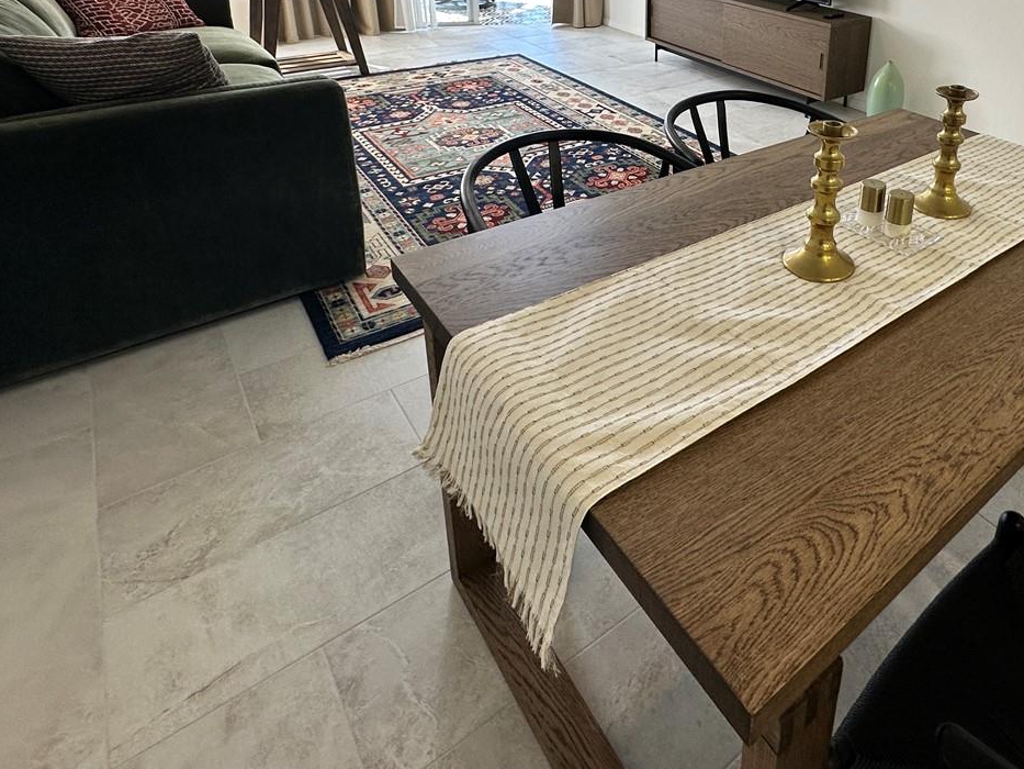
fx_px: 710
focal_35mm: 24
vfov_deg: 51.9
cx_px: 716
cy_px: 119
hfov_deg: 68.7
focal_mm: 2.22
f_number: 2.2
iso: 100
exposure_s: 1/120
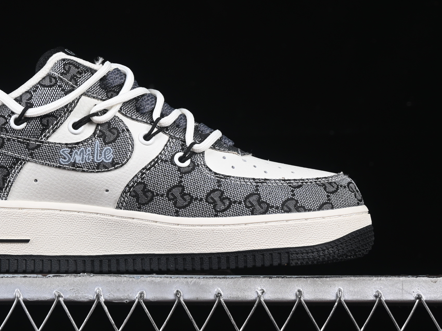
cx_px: 121
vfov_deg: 12.5
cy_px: 125
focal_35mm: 118
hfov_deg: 16.6
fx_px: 1507
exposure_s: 1/80
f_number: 8
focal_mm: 50
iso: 160
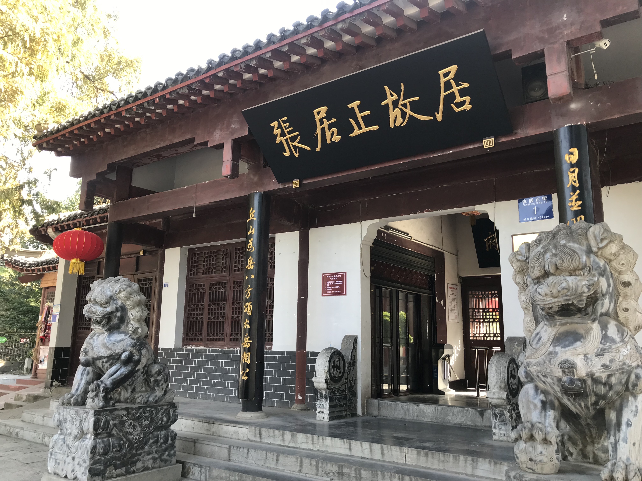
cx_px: 321
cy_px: 240
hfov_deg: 63.4
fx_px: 519
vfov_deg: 49.7
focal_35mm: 28
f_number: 1.8
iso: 20
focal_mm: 3.99
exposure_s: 1/102
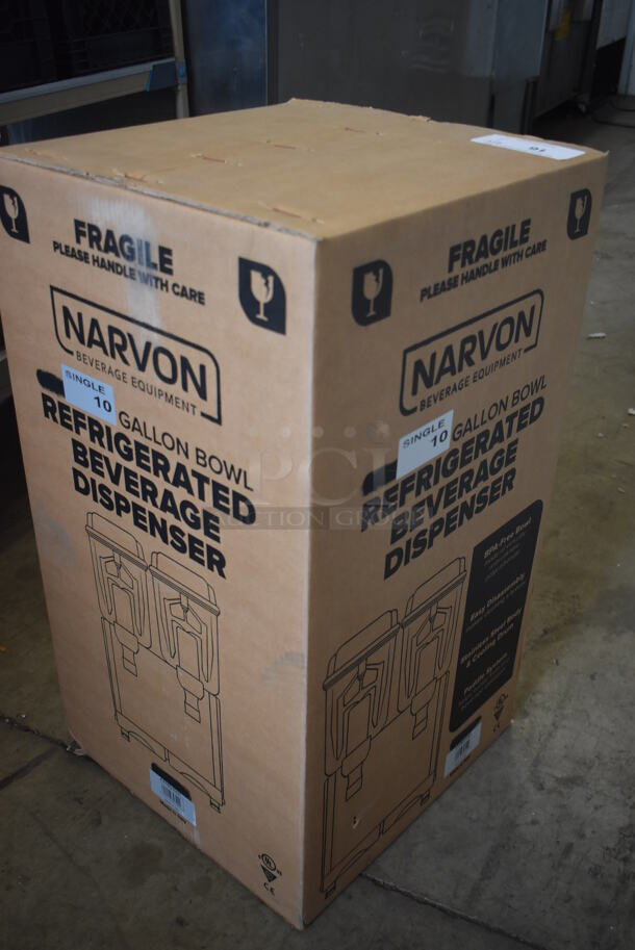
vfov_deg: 55.1
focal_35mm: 34
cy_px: 475
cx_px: 318
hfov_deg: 38.4
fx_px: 911
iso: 800
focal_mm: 23
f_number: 3.8
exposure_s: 1/160
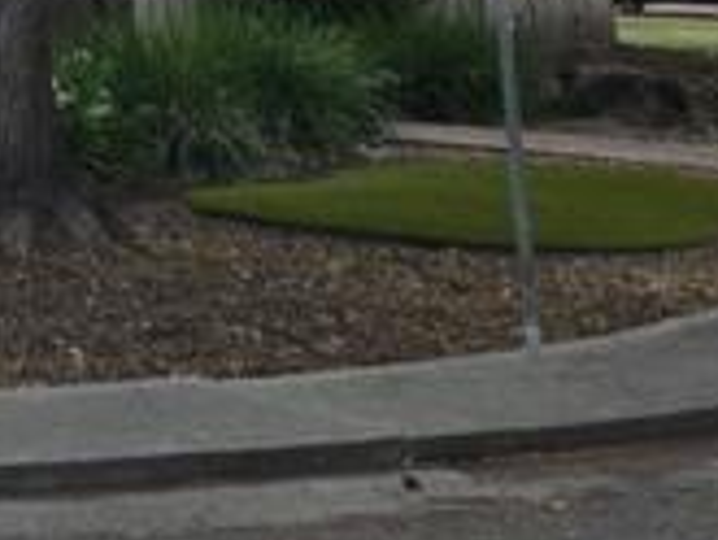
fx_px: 2968
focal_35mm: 143
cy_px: -901
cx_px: -505
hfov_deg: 12.7
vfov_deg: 9.0
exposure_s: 1/2265
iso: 25
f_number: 1.8
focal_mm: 5.4
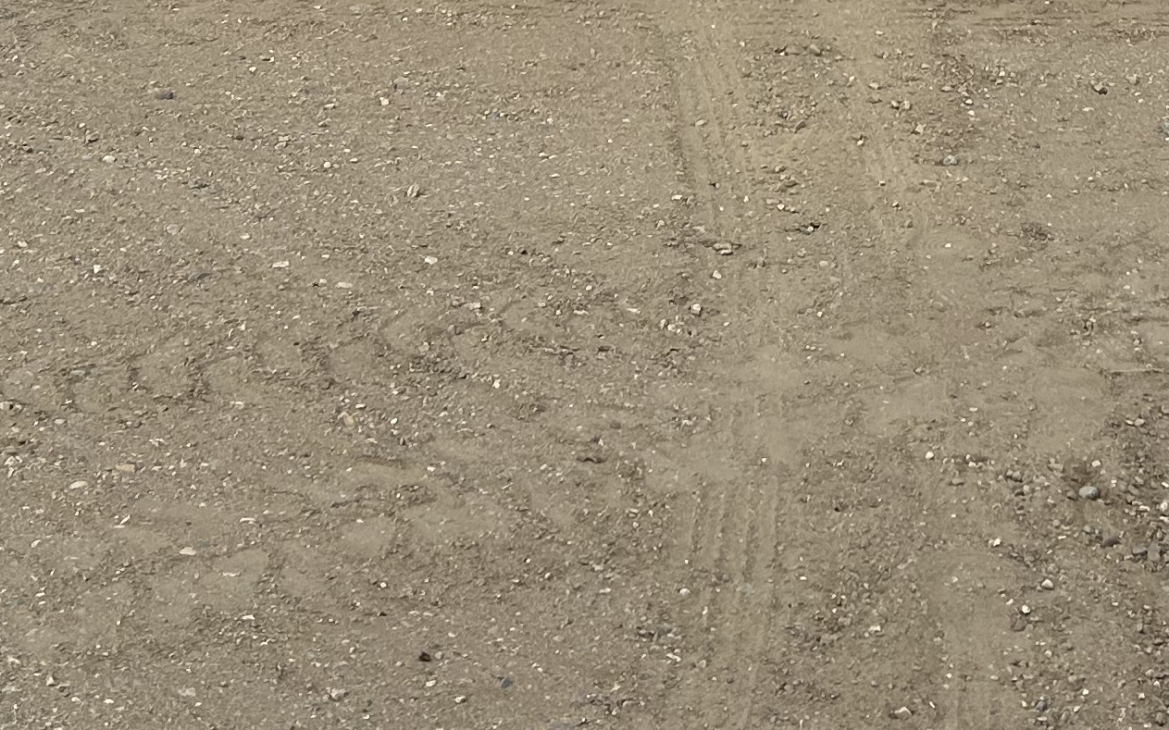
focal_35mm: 88
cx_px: 736
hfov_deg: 23.5
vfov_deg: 13.6
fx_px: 2803
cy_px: -506
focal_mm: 5.7
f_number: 1.5
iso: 50
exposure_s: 1/2457
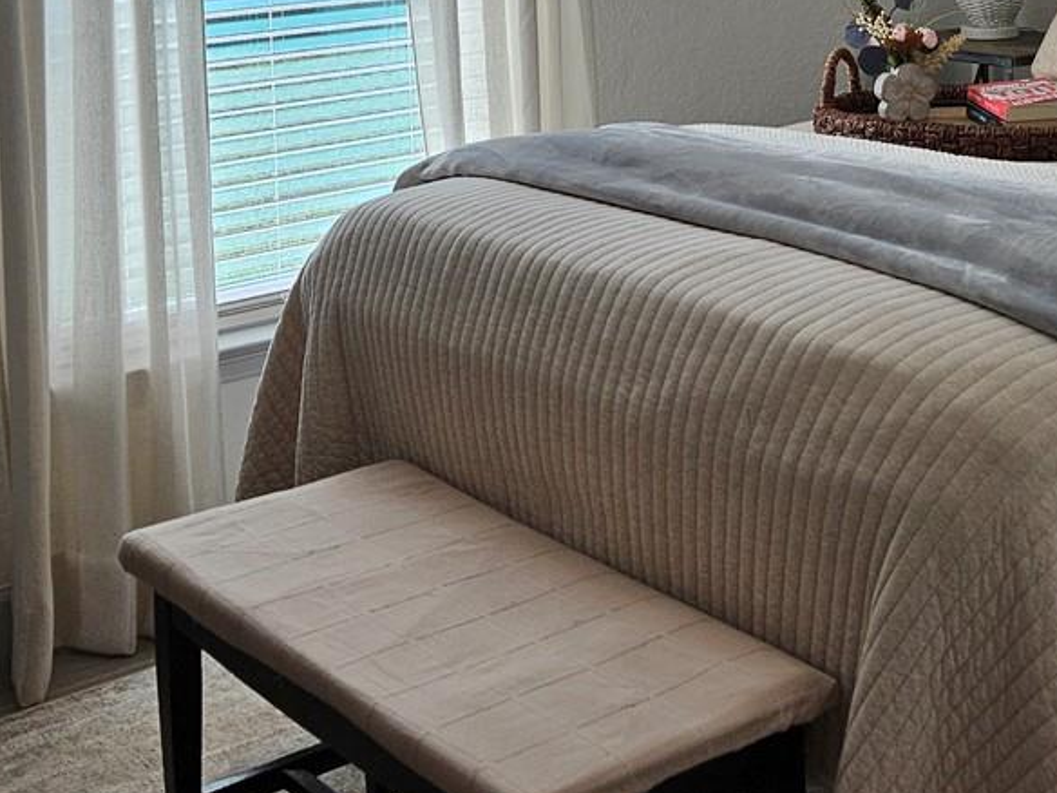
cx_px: 737
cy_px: -7
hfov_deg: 30.4
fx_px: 1924
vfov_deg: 22.4
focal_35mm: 63
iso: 25
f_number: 1.8
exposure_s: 1/138
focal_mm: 5.4
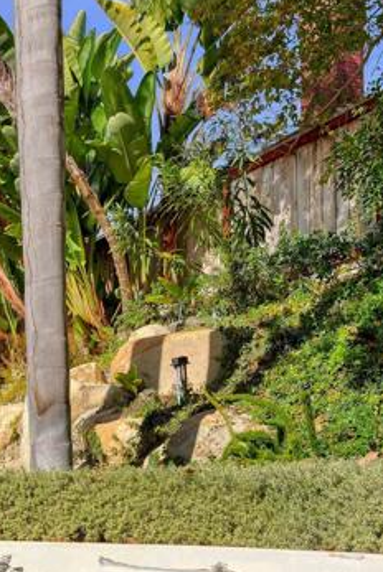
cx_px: -94
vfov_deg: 33.6
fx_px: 892
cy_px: 520
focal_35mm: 56
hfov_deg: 22.1
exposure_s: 1/500
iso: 100
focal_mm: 19
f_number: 6.3
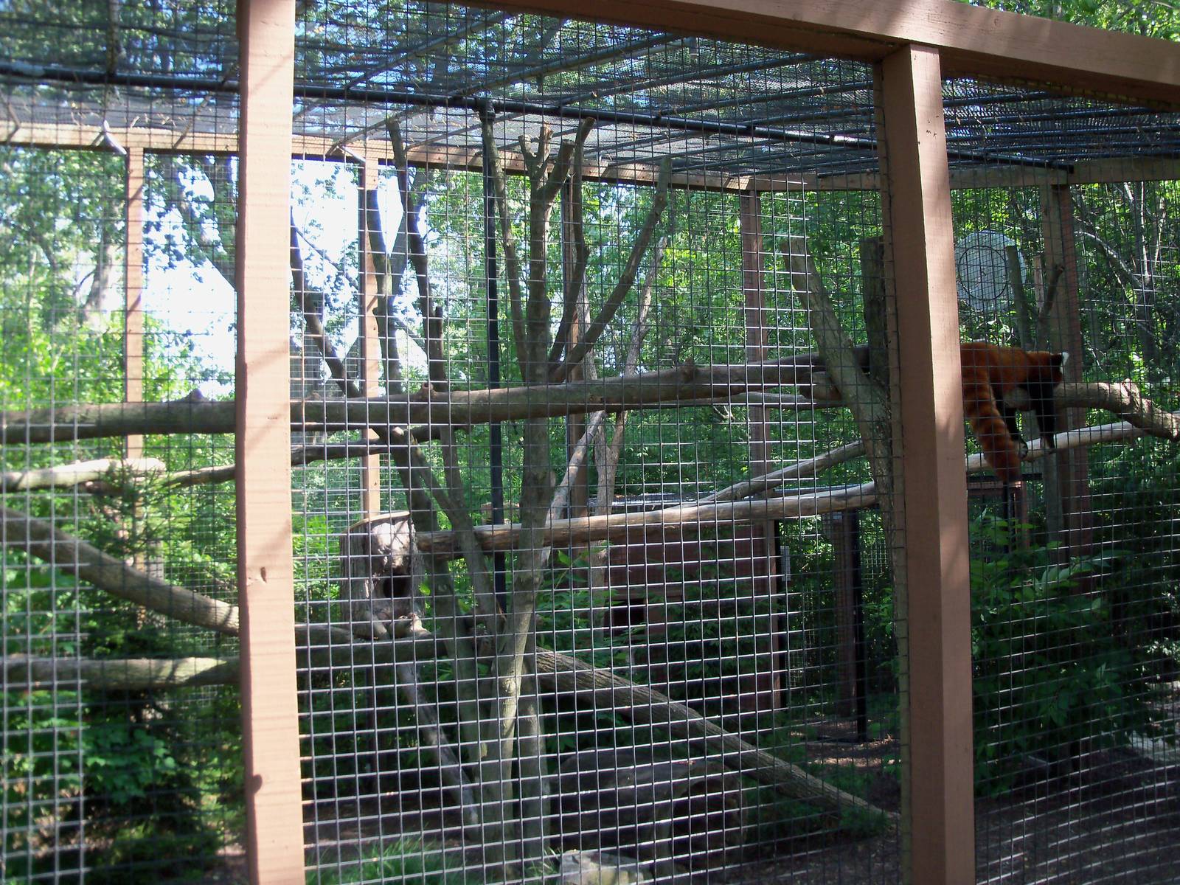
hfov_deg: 52.6
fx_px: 1193
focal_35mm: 35
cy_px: 442
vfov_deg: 40.7
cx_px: 590
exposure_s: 1/80
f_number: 3
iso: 64
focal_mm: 6.3
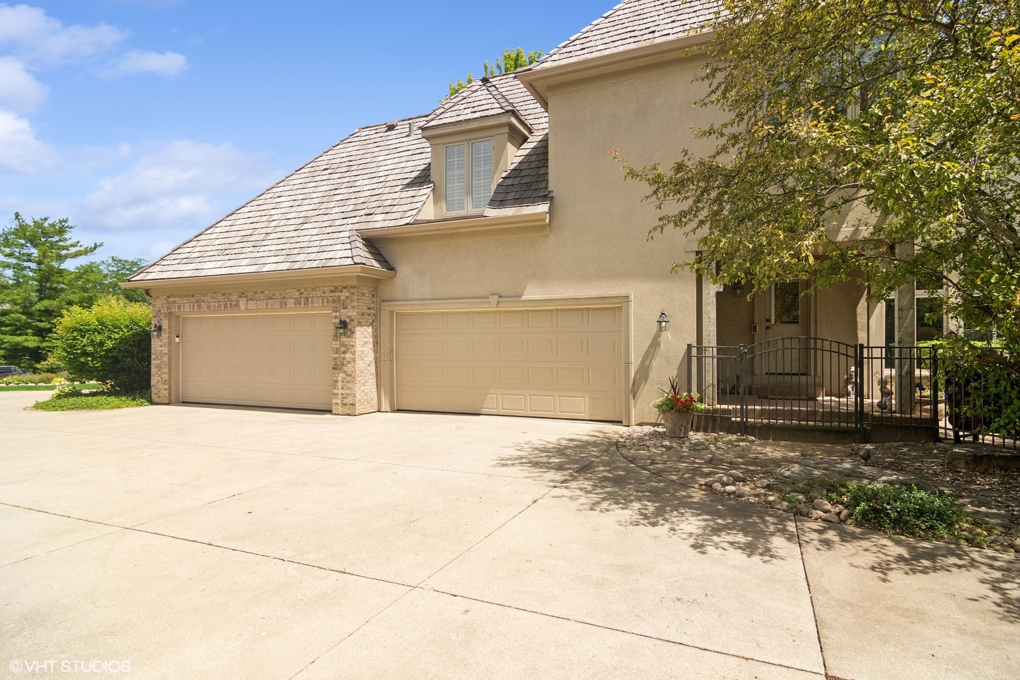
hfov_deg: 90.0
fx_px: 510
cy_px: 340
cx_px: 510
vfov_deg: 67.4
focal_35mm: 18
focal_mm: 12
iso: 200
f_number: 8
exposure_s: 1/800
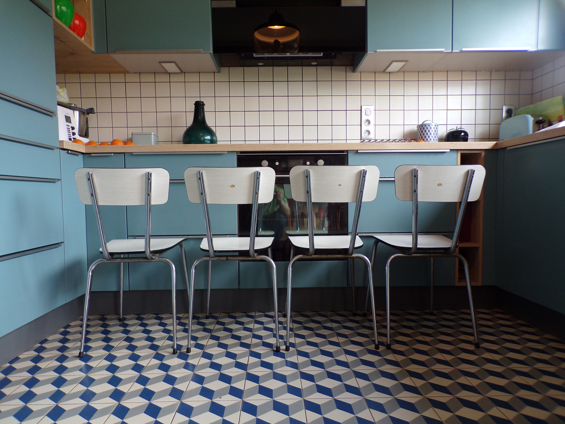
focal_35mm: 24
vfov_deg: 56.8
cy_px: 212
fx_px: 392
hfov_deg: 71.6
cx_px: 282
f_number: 3
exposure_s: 1/34
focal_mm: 4.3
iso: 127
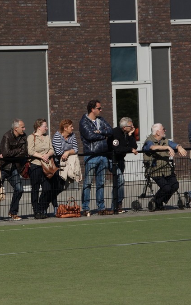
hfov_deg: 5.7
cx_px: 10
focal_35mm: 231
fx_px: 1924
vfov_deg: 9.1
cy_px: 152
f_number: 8
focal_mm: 100
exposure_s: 1/1000
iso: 200
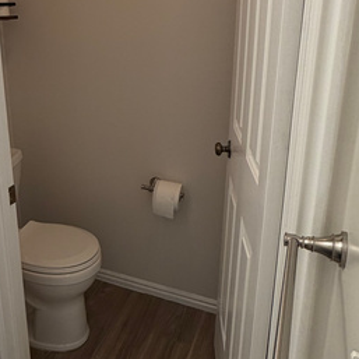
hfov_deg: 42.8
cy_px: 138
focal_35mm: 37
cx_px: 70
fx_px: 434
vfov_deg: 44.6
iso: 160
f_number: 2.2
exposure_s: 1/120
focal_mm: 2.22
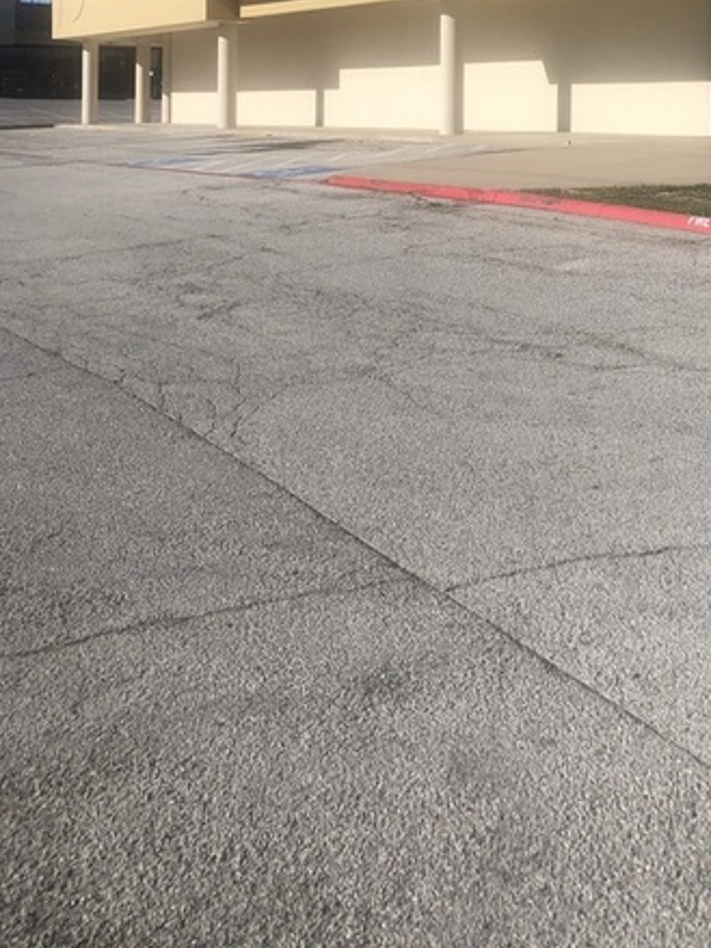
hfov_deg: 27.7
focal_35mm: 51
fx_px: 1397
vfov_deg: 35.6
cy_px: 119
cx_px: 605
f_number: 1.8
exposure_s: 1/2857
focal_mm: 3.99
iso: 20
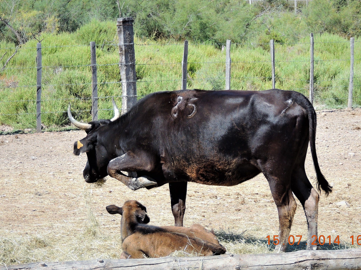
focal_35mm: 209
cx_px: 201
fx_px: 2180
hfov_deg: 9.5
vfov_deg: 7.1
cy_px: 120
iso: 160
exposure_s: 1/500
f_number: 4.6
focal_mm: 33
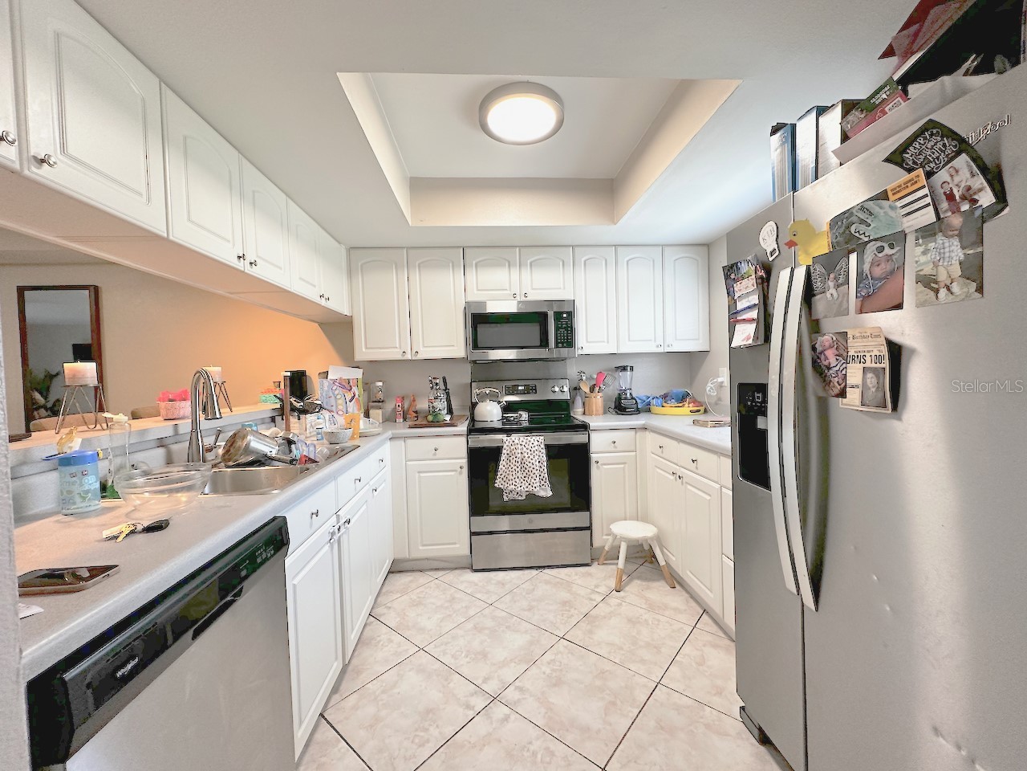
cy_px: 386
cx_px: 514
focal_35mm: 14
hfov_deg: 102.1
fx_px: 415
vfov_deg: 85.7
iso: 250
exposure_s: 1/120
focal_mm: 2.22
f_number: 2.2
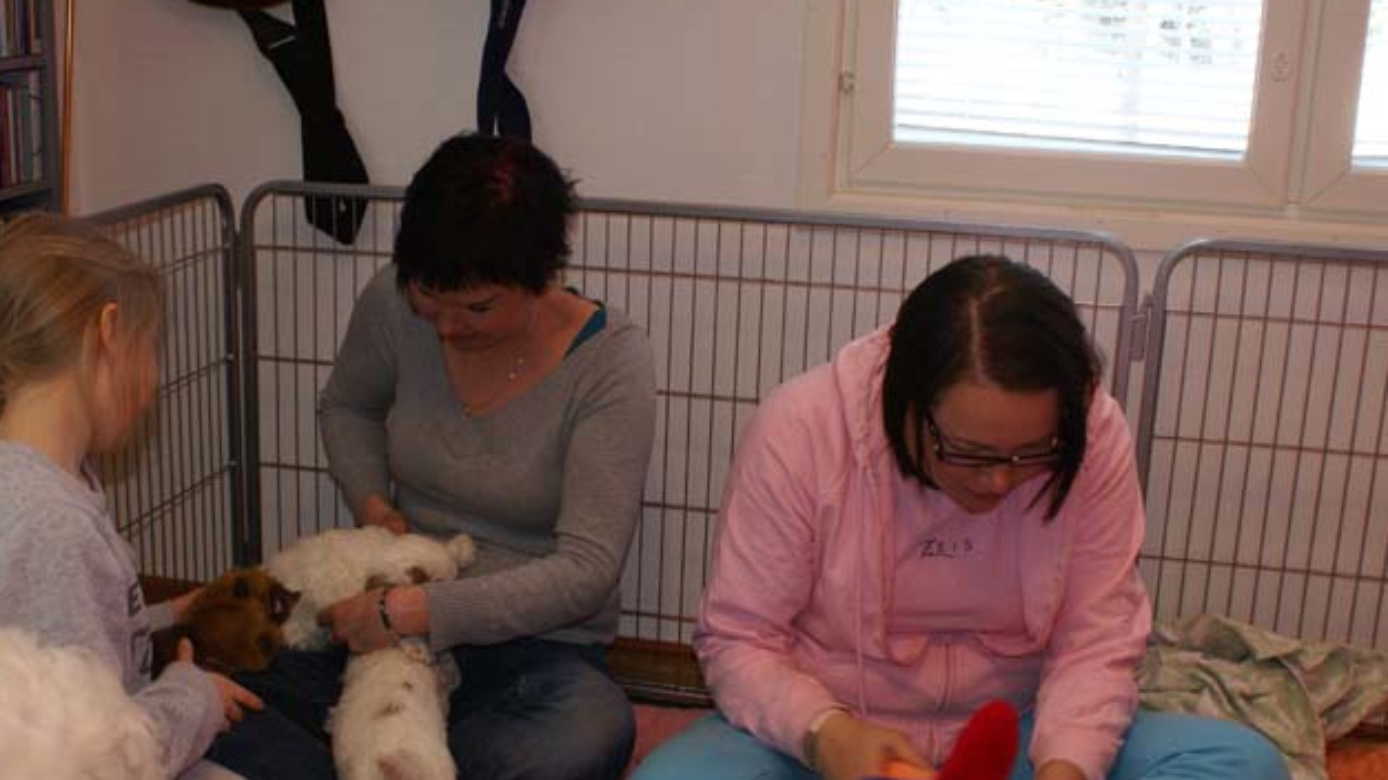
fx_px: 1803
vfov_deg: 24.4
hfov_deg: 41.9
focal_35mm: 49
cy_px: 461
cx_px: 559
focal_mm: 26
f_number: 5.6
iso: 400
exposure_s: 1/60
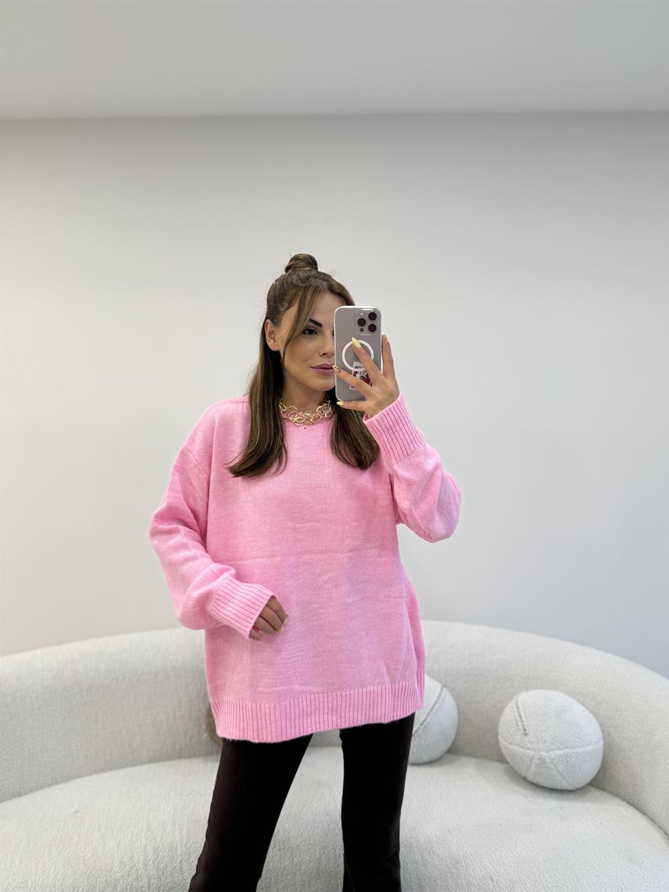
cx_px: 334
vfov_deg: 71.6
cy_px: 446
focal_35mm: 24
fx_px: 618
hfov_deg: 56.8
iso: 64
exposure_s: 1/121
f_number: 1.78
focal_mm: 6.76
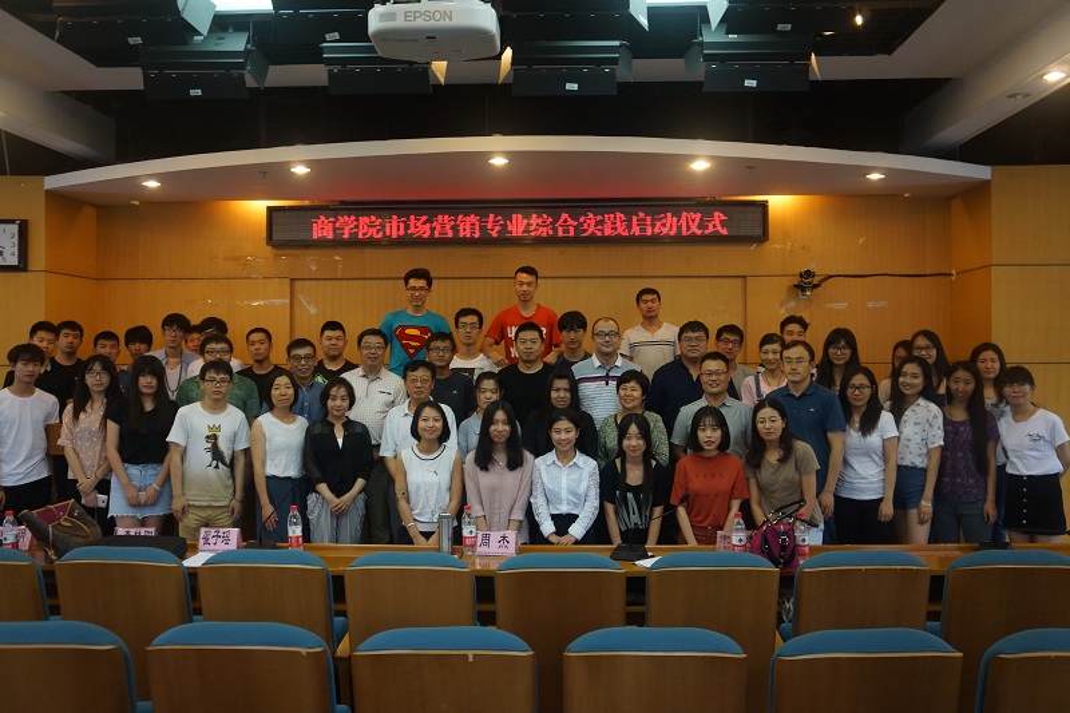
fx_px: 1010
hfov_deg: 55.8
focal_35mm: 34
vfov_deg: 38.9
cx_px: 535
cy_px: 356
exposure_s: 1/60
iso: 800
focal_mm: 23
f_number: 4
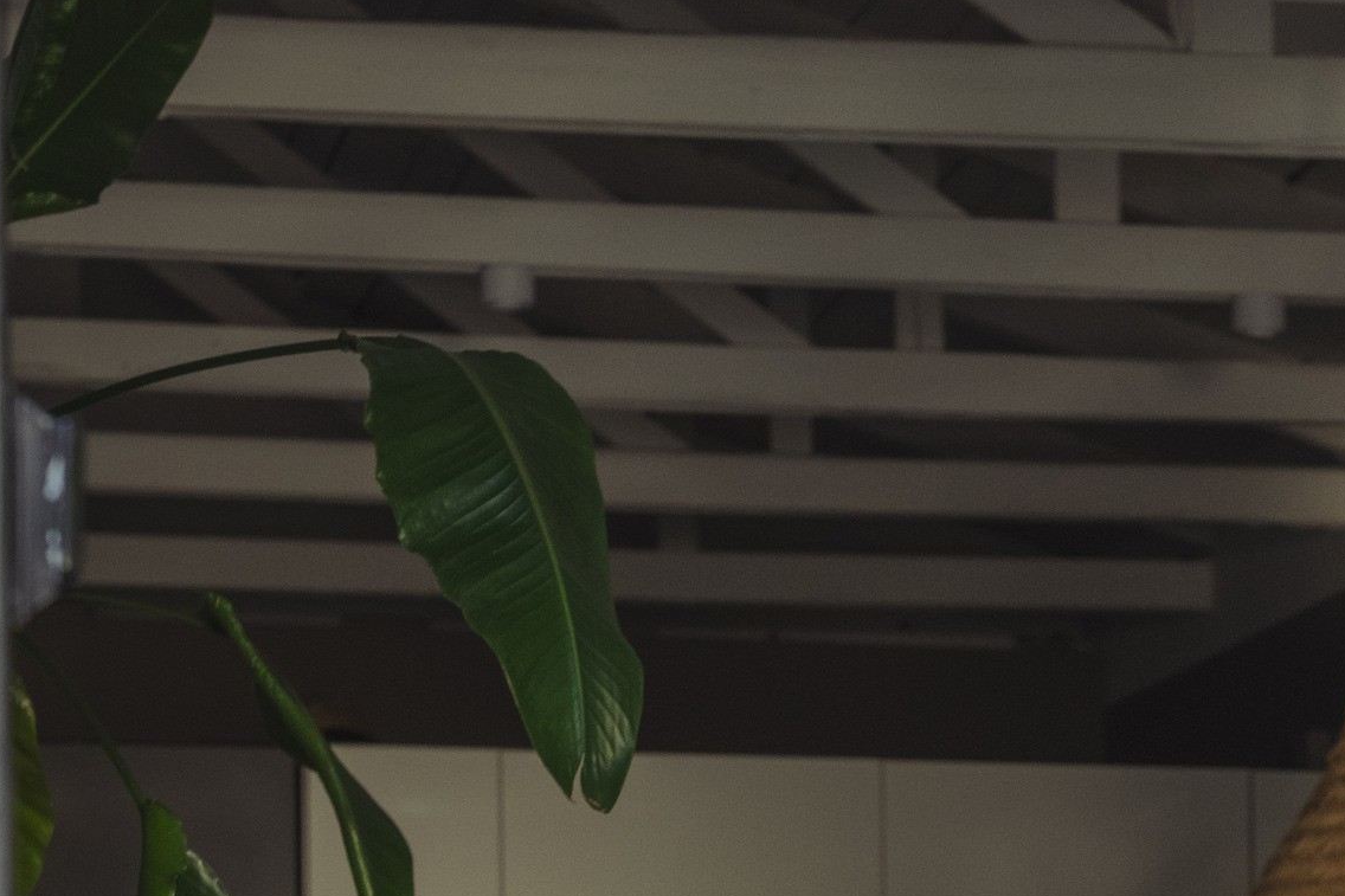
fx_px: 6574
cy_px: 1812
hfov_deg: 11.5
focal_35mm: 176
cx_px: 1450
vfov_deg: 7.5
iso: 1100
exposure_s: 1/250
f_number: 5
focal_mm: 50
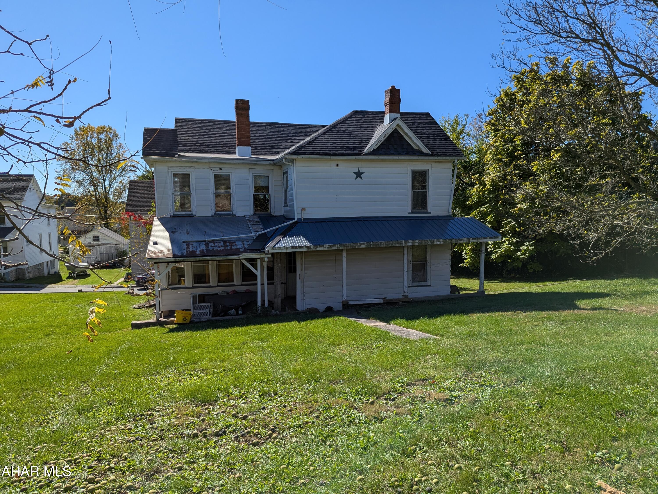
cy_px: 247
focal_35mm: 24
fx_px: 456
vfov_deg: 56.8
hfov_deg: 71.6
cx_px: 329
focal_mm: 4.53
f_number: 1.7
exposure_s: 1/2625
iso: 42
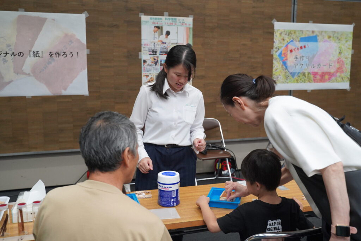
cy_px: 120
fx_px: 361
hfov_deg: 53.1
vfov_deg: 36.9
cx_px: 180
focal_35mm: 36
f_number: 4
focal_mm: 36
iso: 2500
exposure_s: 1/160
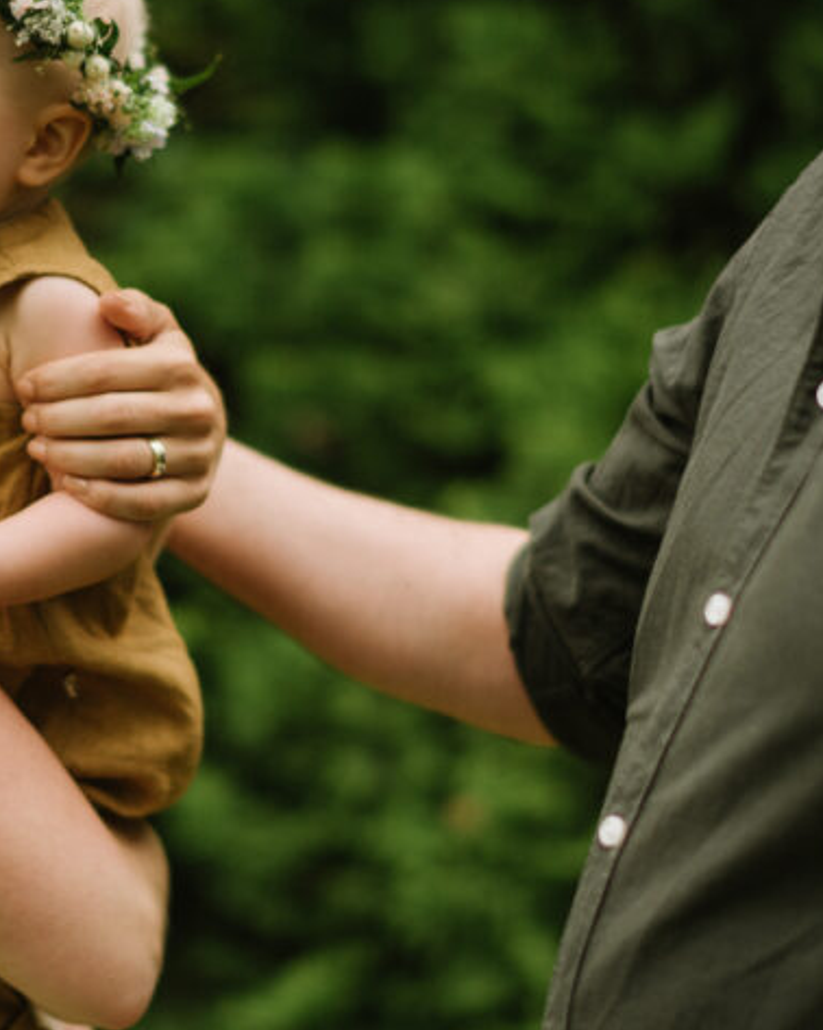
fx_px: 3595
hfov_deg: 13.0
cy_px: 329
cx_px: 100
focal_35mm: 118
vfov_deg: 16.3
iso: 160
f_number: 1.6
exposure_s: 1/4000
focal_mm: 58
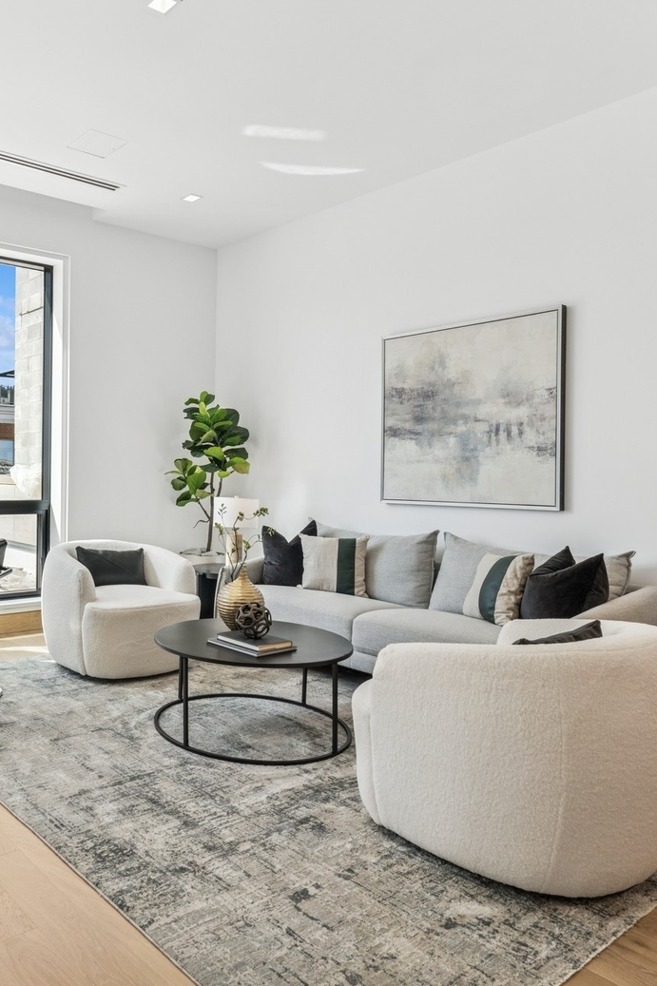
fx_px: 685
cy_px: 482
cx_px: 102
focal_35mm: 25
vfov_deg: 71.5
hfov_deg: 47.5
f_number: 8
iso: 320
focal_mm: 16
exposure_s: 1/160
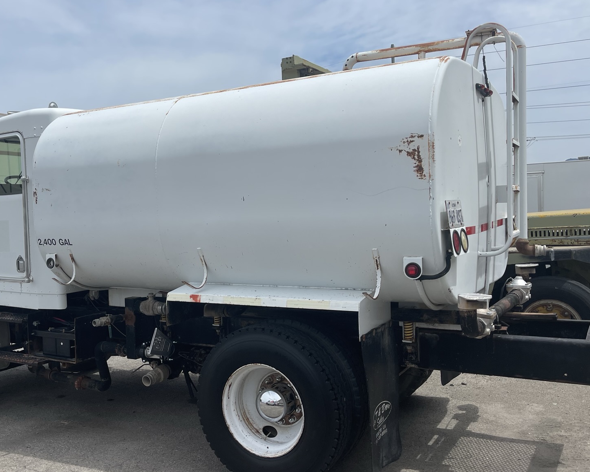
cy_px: 227
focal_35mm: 36
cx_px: 228
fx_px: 629
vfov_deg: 41.1
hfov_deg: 49.9
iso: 32
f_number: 1.6
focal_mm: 5.1
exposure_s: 1/7407
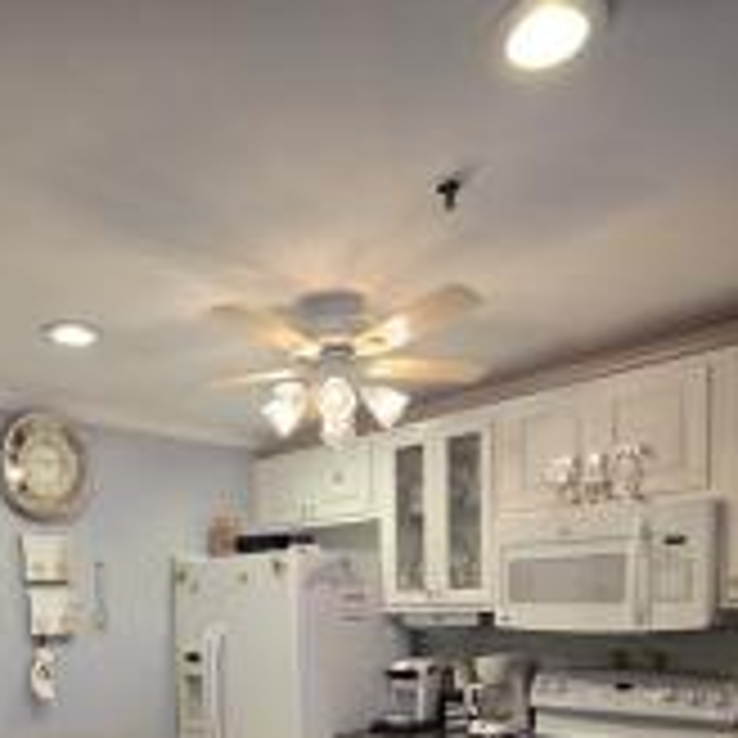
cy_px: 662
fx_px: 675
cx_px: 284
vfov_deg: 50.9
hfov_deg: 56.7
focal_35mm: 28
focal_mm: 2.2
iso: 125
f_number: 2.2
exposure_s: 1/60
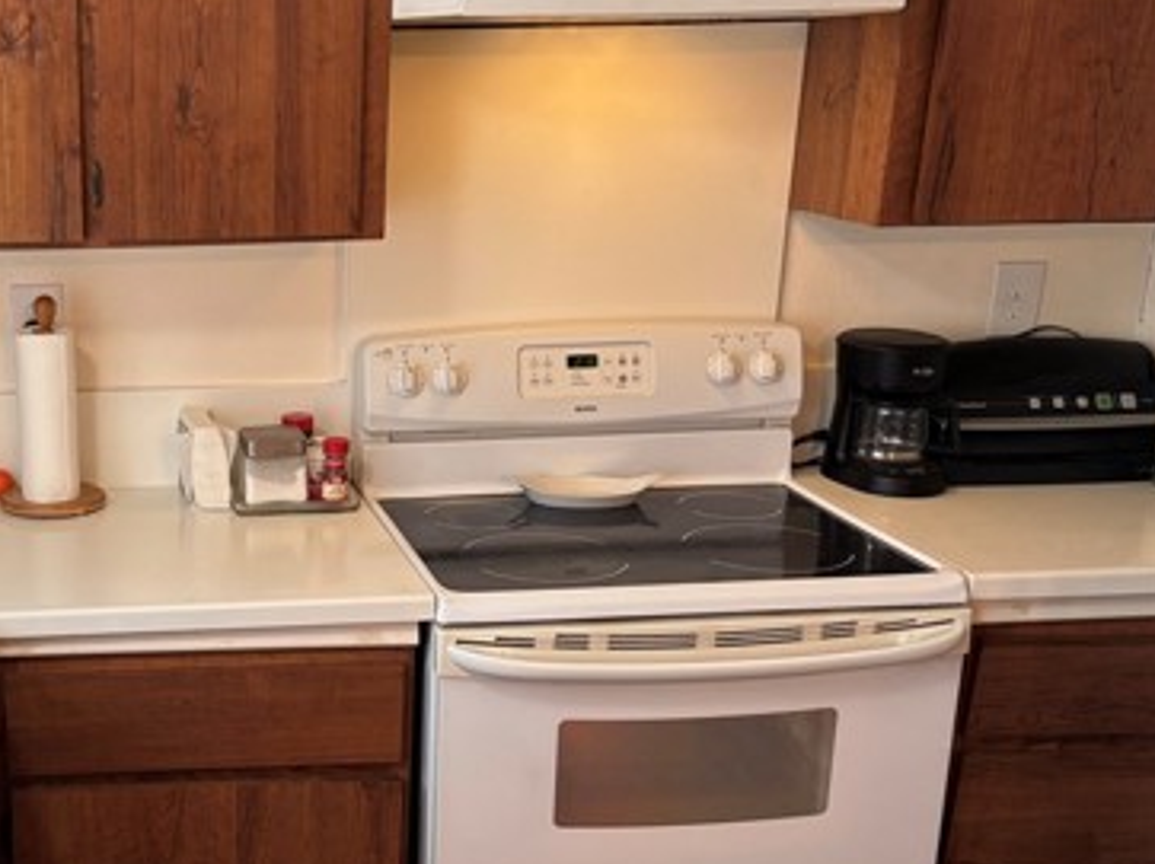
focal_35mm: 46
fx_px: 1534
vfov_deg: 31.3
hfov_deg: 38.7
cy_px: 552
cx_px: 144
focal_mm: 5.96
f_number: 1.6
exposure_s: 1/60
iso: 80
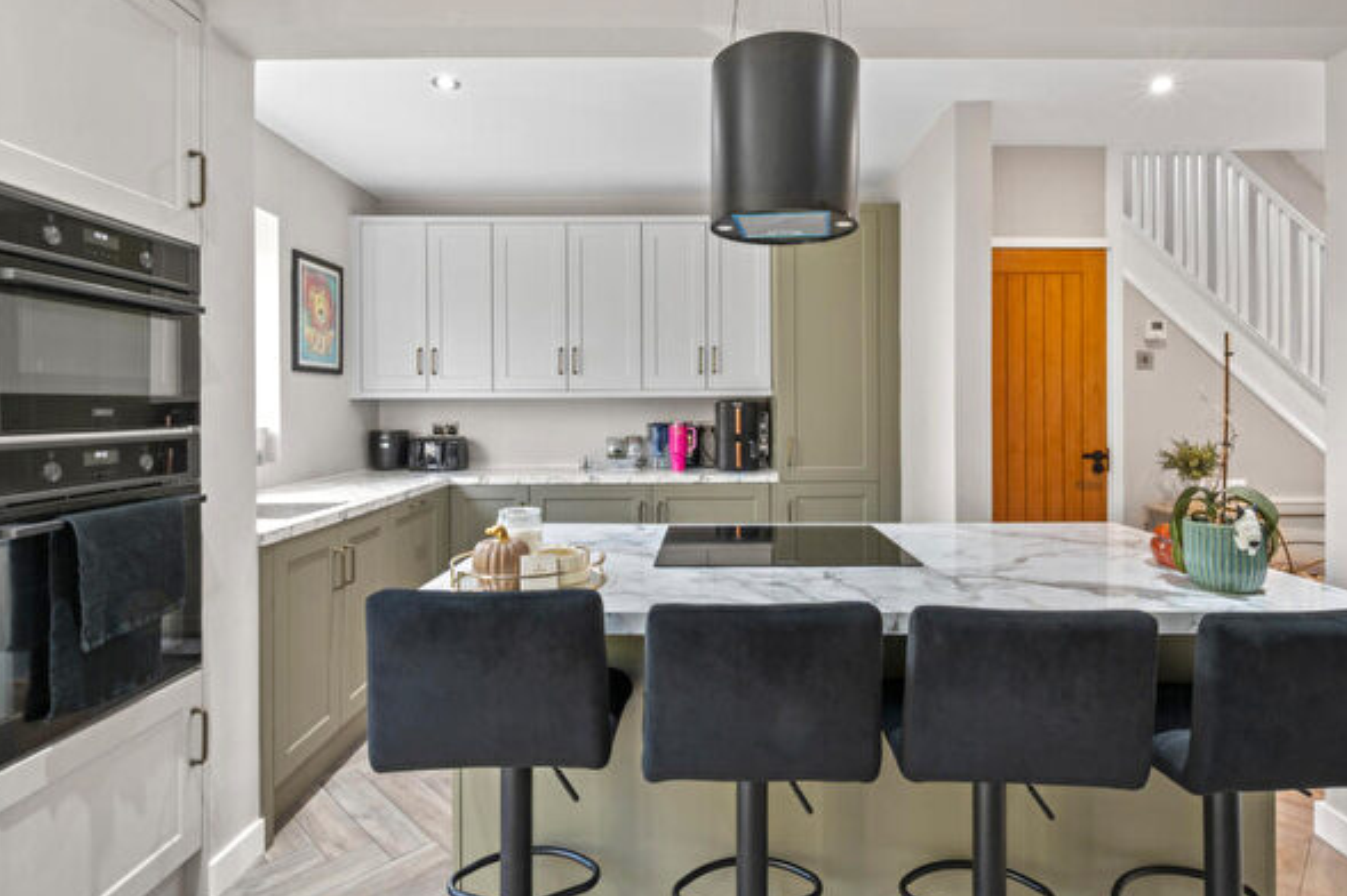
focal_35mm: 19
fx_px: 710
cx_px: 709
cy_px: 395
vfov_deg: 64.3
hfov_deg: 86.9
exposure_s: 2.5
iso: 200
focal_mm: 16
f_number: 16
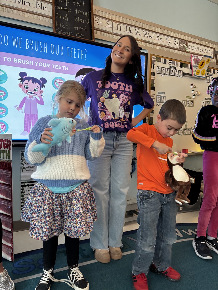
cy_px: 145
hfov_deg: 53.1
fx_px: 218
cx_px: 109
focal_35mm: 26
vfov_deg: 67.3
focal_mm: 5.96
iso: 400
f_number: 1.6
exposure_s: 1/60
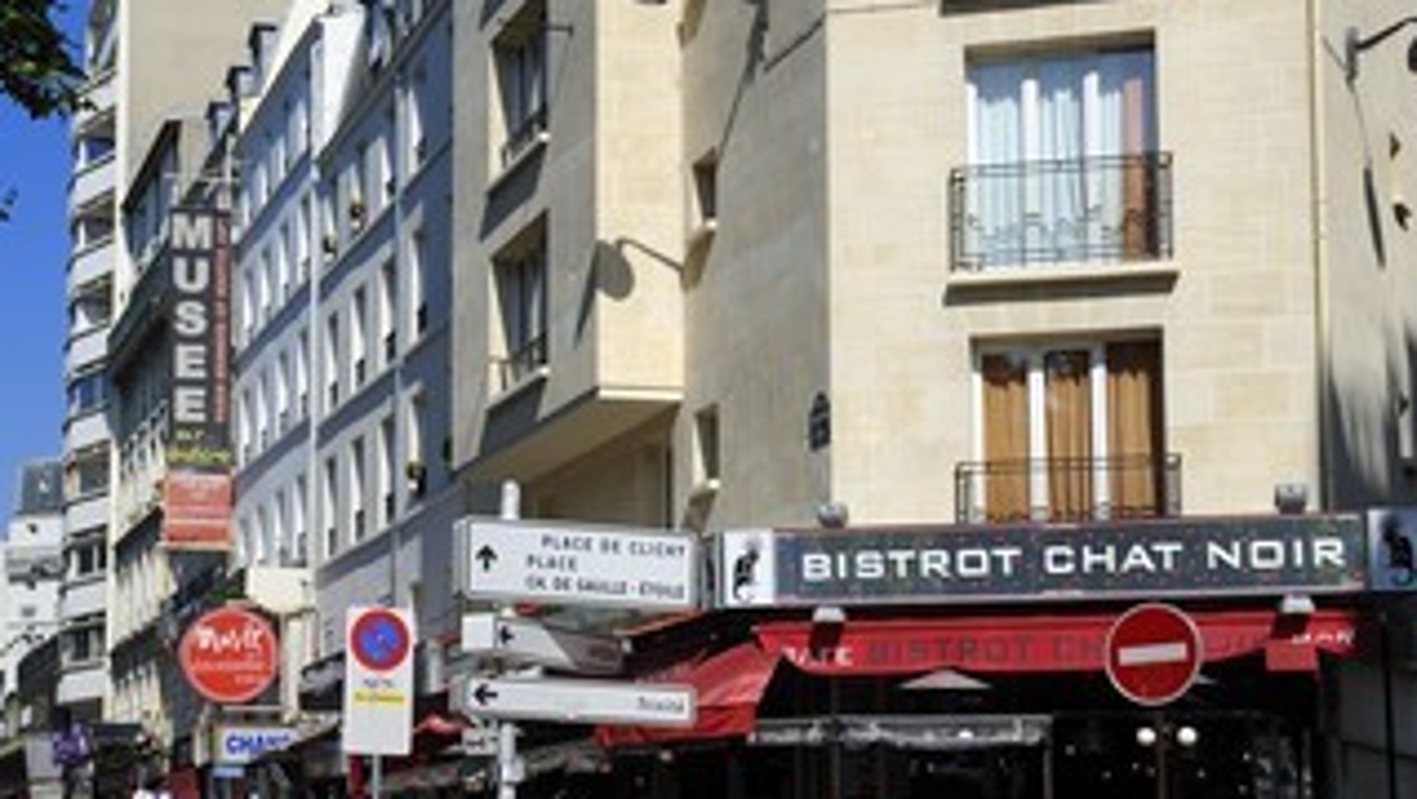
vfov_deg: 17.5
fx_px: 2595
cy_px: 546
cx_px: 566
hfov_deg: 30.5
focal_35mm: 69
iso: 200
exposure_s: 1/200
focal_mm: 50
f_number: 11
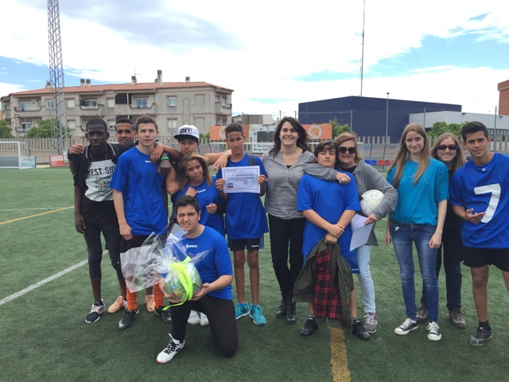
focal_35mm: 29
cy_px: 191
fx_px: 426
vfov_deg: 48.2
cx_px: 254
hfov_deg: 61.7
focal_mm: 4.15
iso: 32
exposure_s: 1/898
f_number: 2.2
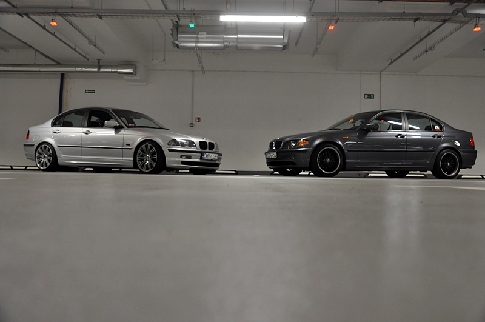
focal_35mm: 33
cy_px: 161
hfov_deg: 57.3
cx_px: 242
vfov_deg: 39.9
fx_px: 444
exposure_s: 1/40
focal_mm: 22
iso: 800
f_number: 3.8
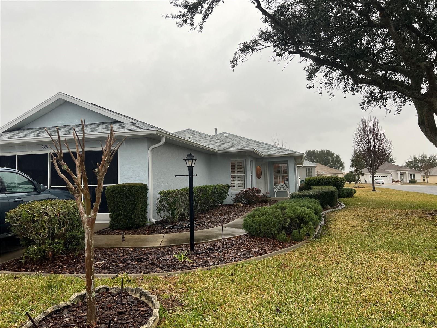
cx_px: 218
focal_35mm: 26
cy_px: 164
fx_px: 328
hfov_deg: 67.3
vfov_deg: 53.1
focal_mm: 5.7
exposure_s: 1/268
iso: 40
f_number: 1.5
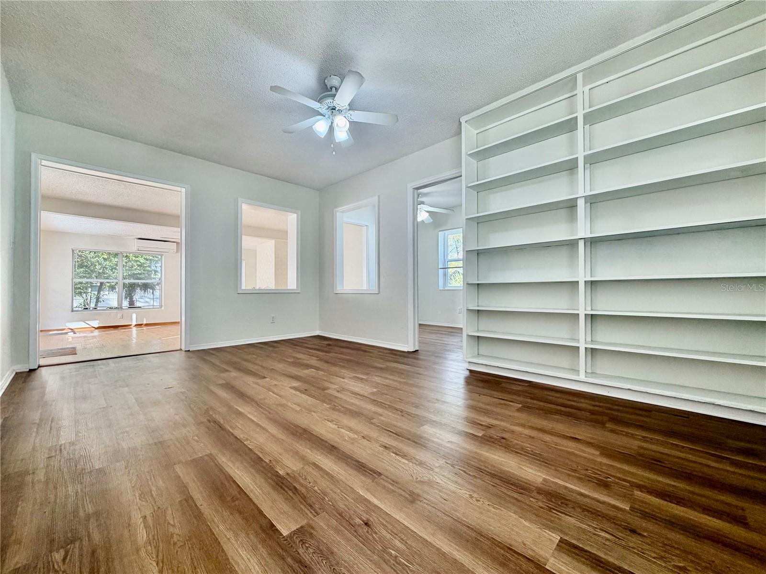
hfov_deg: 102.1
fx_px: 310
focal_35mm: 14
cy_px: 287
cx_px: 383
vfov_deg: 85.7
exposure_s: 1/120
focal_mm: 2.22
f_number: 2.2
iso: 100
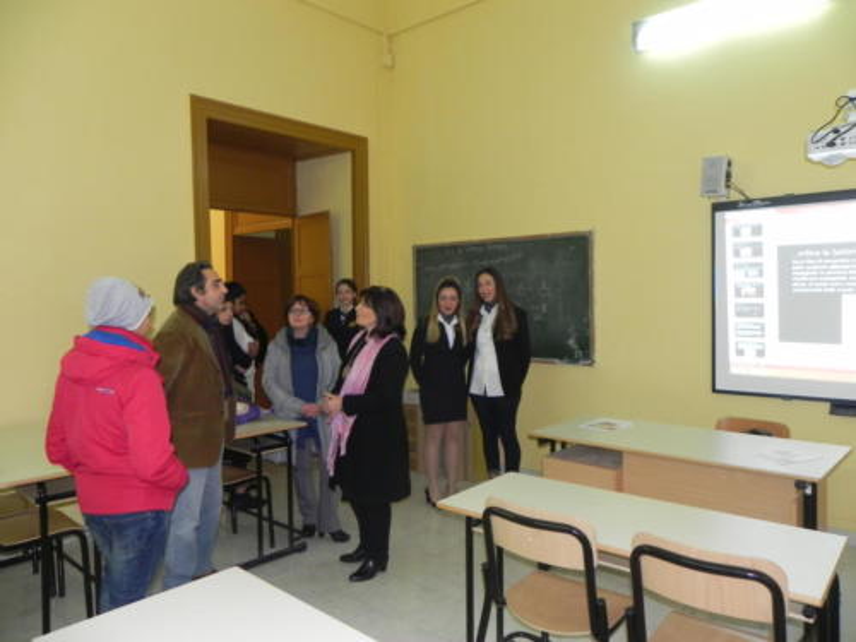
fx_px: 643
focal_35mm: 26
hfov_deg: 67.3
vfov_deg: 53.1
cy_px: 321
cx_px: 428
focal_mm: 4.6
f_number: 2.8
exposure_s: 1/30
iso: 200
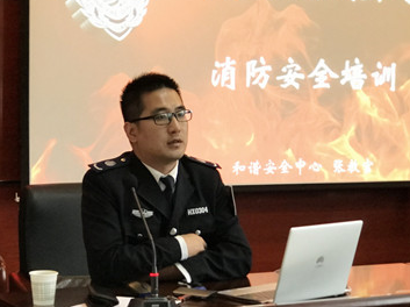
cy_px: 170
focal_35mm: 97
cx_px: 124
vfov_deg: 15.2
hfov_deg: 20.2
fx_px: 1148
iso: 400
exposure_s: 1/50
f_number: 2.8
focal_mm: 6.6
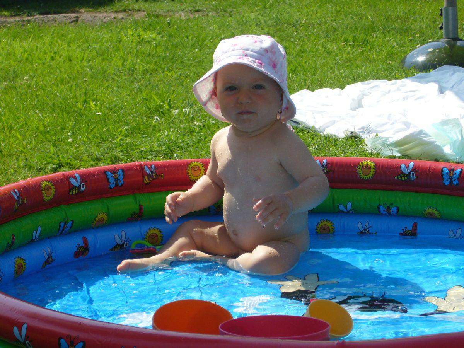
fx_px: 1407
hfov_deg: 18.7
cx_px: 232
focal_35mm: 105
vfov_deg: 14.1
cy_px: 174
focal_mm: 17.4
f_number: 5
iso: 80
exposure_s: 1/500
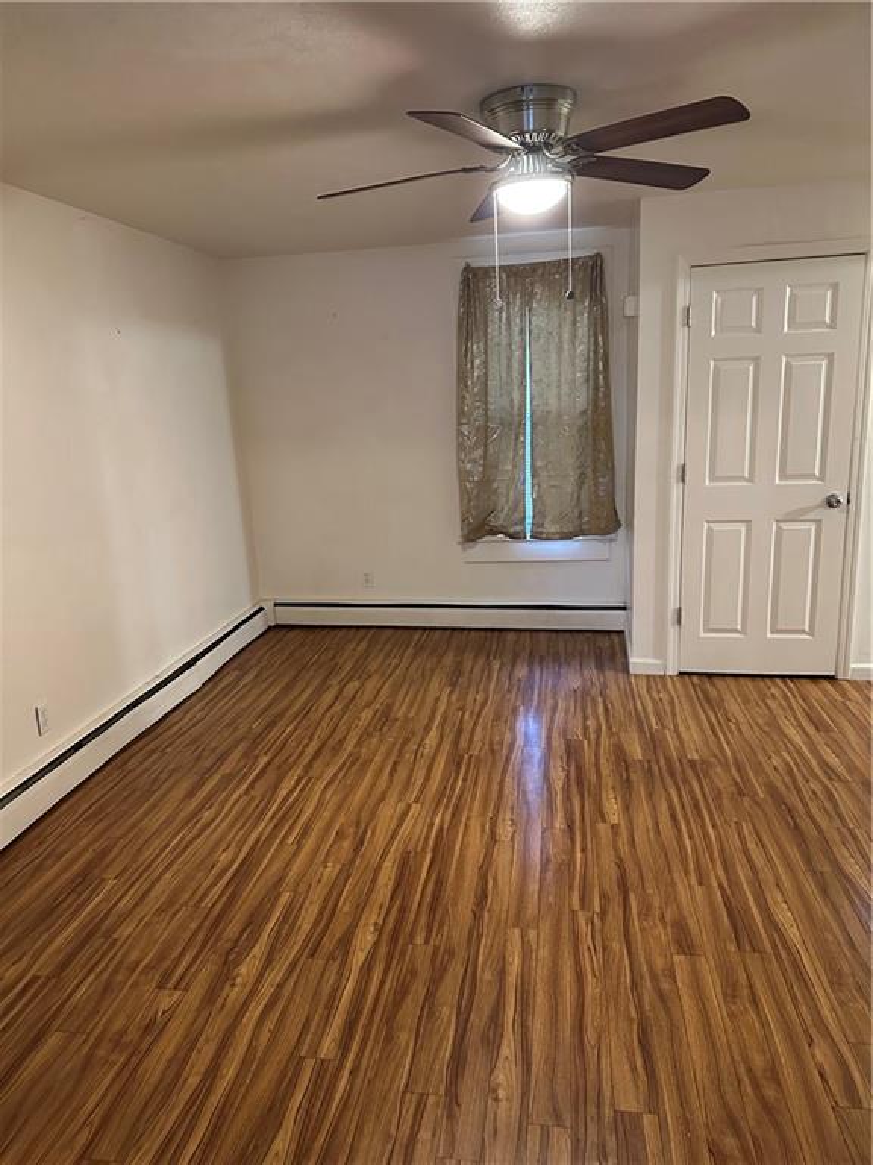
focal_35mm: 24
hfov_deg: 56.8
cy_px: 582
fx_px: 807
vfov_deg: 71.6
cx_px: 436
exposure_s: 1/40
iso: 640
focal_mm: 6.86
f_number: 1.78
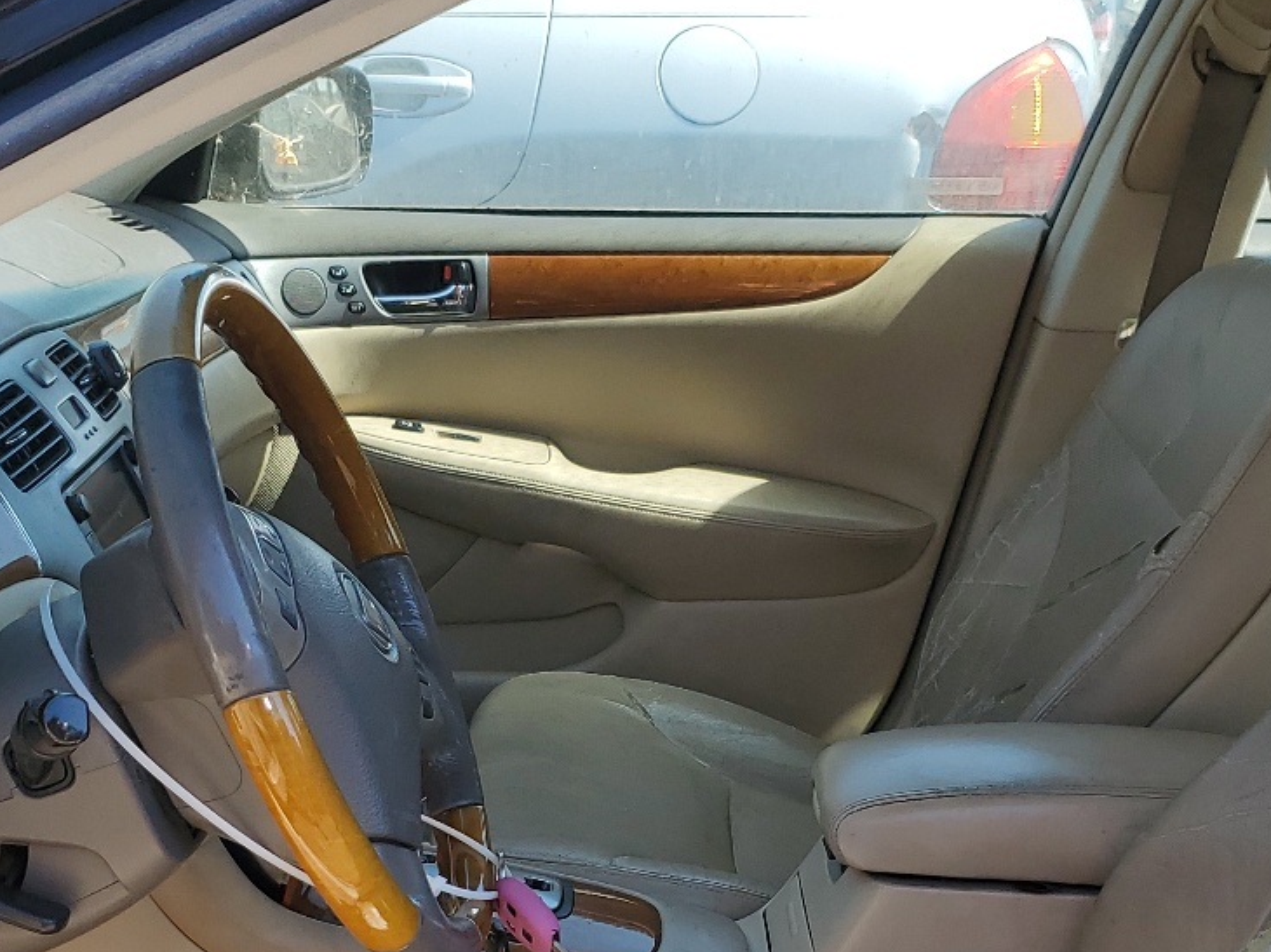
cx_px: 723
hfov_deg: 33.7
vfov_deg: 24.5
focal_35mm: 57
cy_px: 952
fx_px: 2092
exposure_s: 1/833
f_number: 1.5
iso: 50
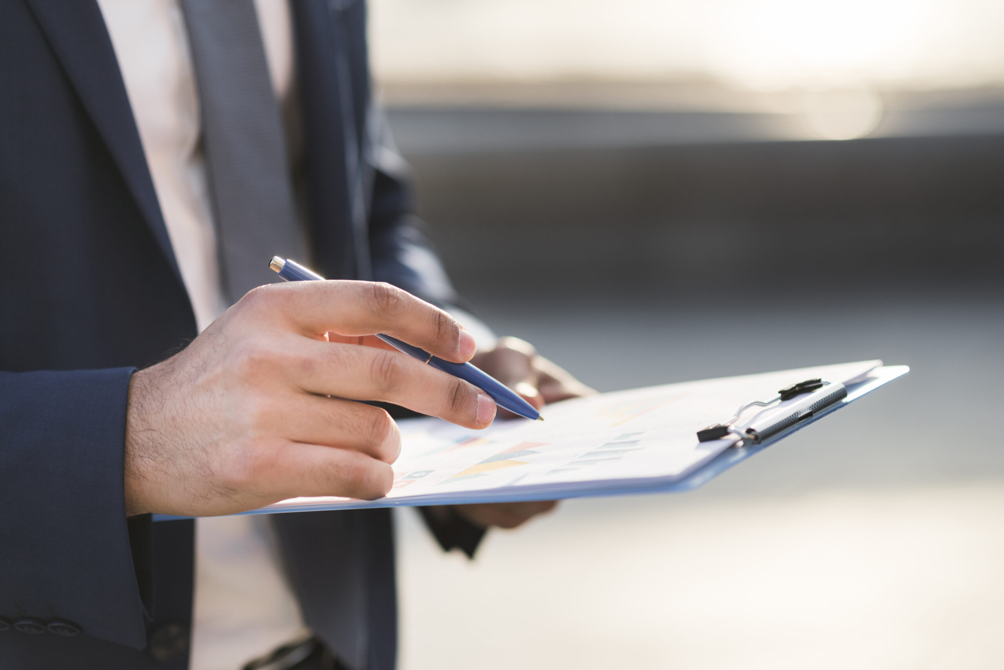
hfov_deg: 23.9
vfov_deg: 16.1
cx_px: 502
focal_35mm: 85
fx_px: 2371
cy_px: 335
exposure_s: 1/2500
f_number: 2.5
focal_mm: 85
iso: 160
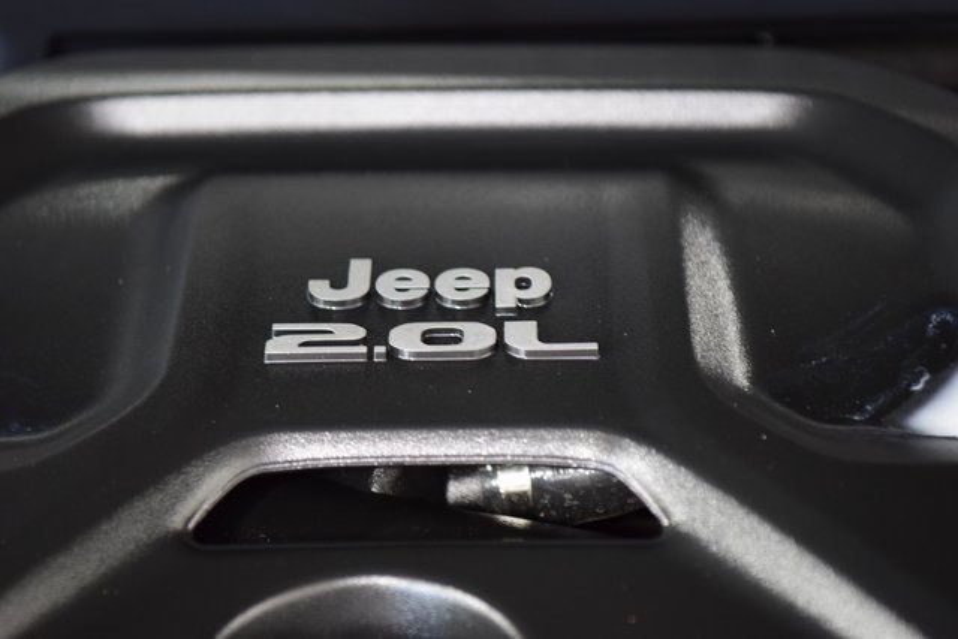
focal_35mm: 105
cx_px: 479
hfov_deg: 19.5
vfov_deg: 13.0
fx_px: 2795
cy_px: 320
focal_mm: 70
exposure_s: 1/15
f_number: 2.8
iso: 1600
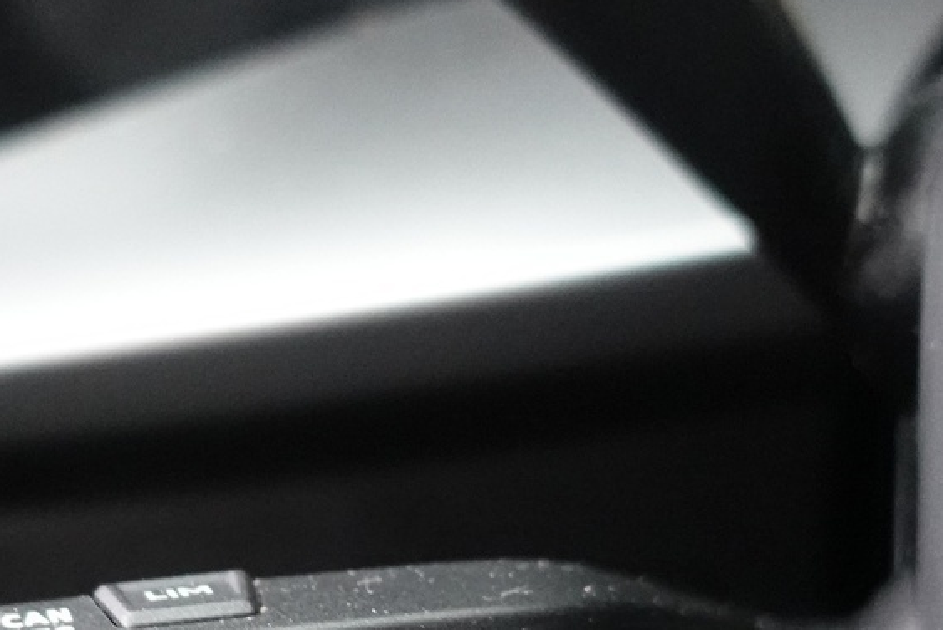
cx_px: 241
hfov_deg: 28.8
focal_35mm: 69
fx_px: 1808
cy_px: 679
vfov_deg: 19.0
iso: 3200
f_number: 1.8
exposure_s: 1/13
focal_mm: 9.4
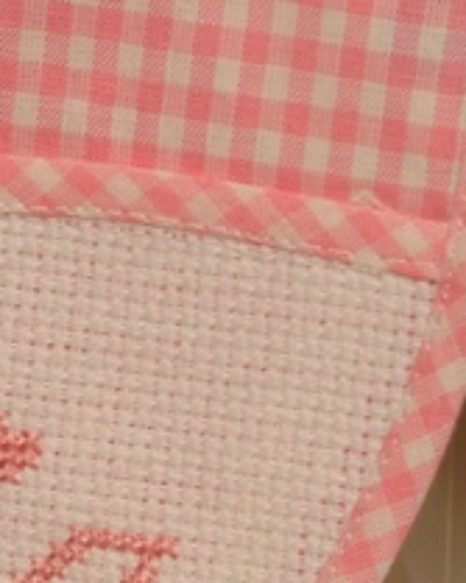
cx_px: -103
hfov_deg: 3.2
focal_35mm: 483
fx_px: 8333
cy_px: 82
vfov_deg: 4.0
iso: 400
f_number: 6.7
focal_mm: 70
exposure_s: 1/125
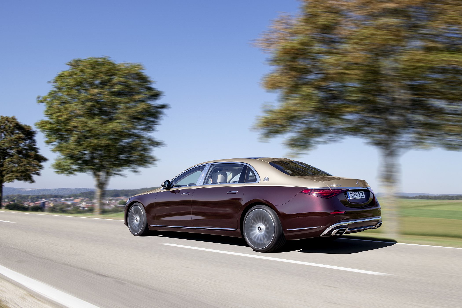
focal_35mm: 31
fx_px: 398
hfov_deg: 60.3
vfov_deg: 42.3
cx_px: 231
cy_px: 154
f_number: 8
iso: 31
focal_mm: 31
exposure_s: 1/80
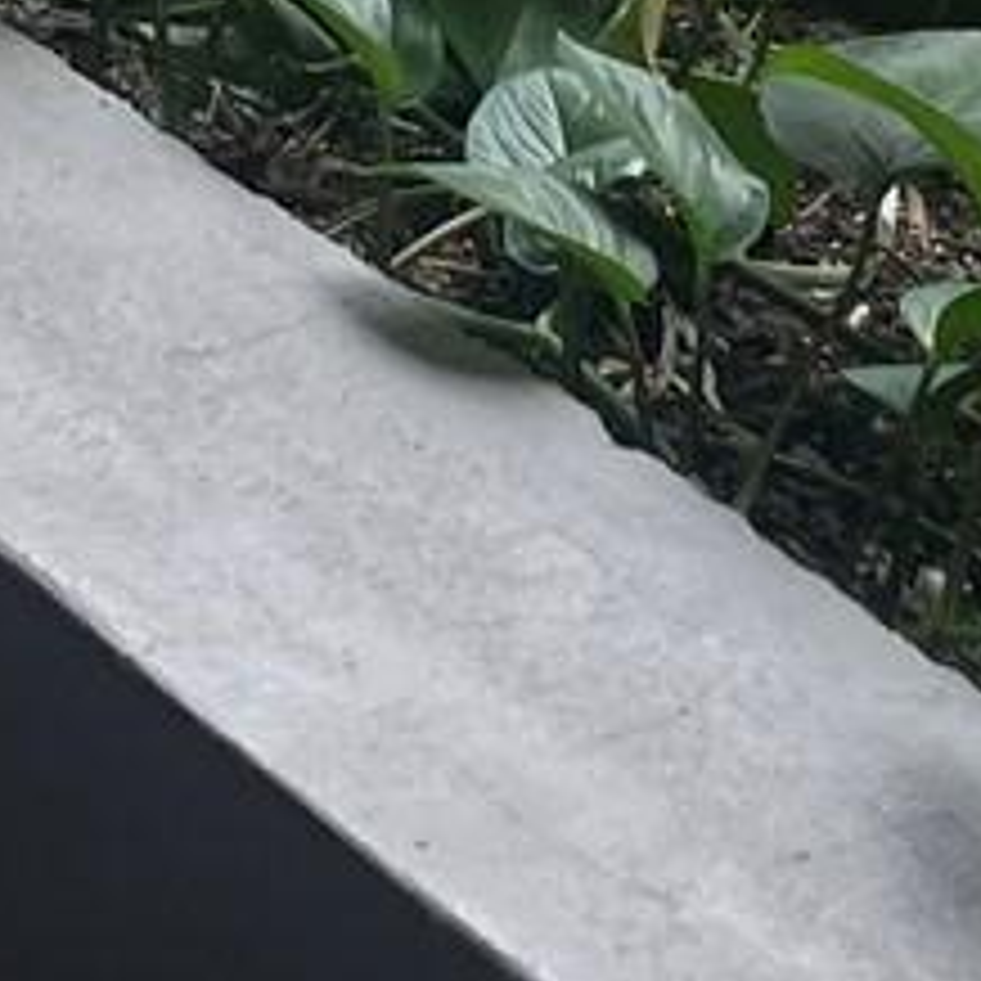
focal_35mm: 169
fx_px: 5419
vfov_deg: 9.5
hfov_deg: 10.2
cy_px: -1174
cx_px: -198
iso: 32
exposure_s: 1/187
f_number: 1.6
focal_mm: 4.2
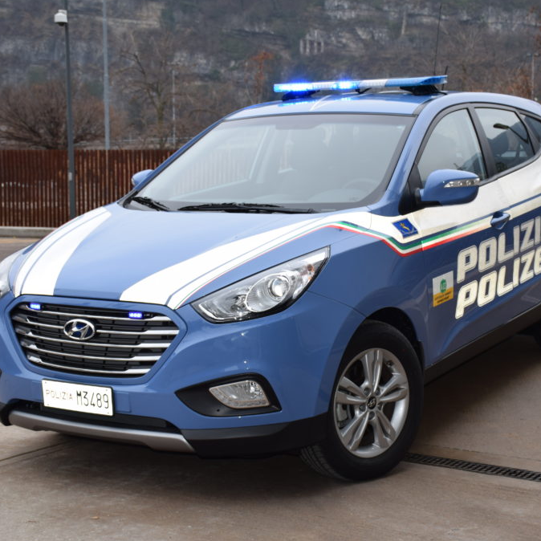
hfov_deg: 27.7
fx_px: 1096
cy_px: 270
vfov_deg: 27.7
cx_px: 321
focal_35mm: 62
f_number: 6.3
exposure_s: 1/160
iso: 100
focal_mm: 32
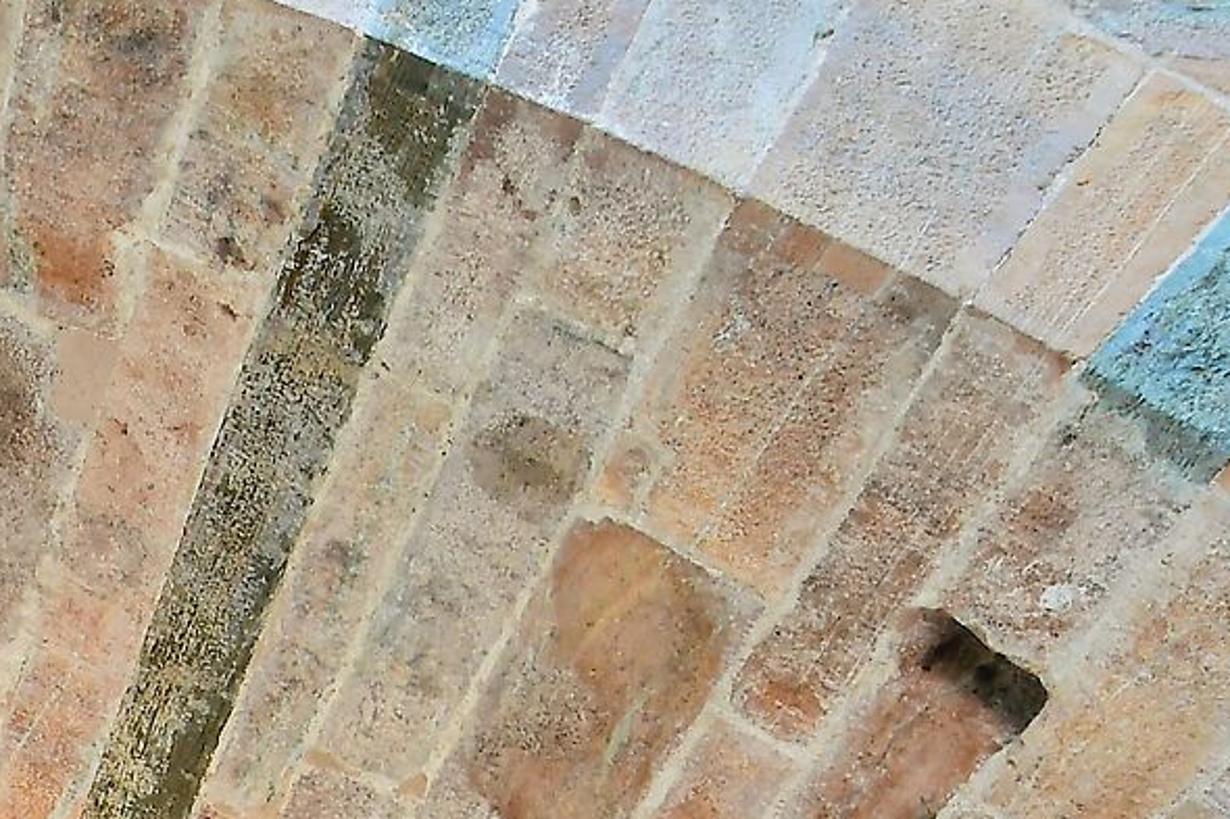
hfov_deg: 26.8
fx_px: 2083
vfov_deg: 17.8
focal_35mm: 61
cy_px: 1486
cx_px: -442
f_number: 5.6
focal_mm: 10
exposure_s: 1/40
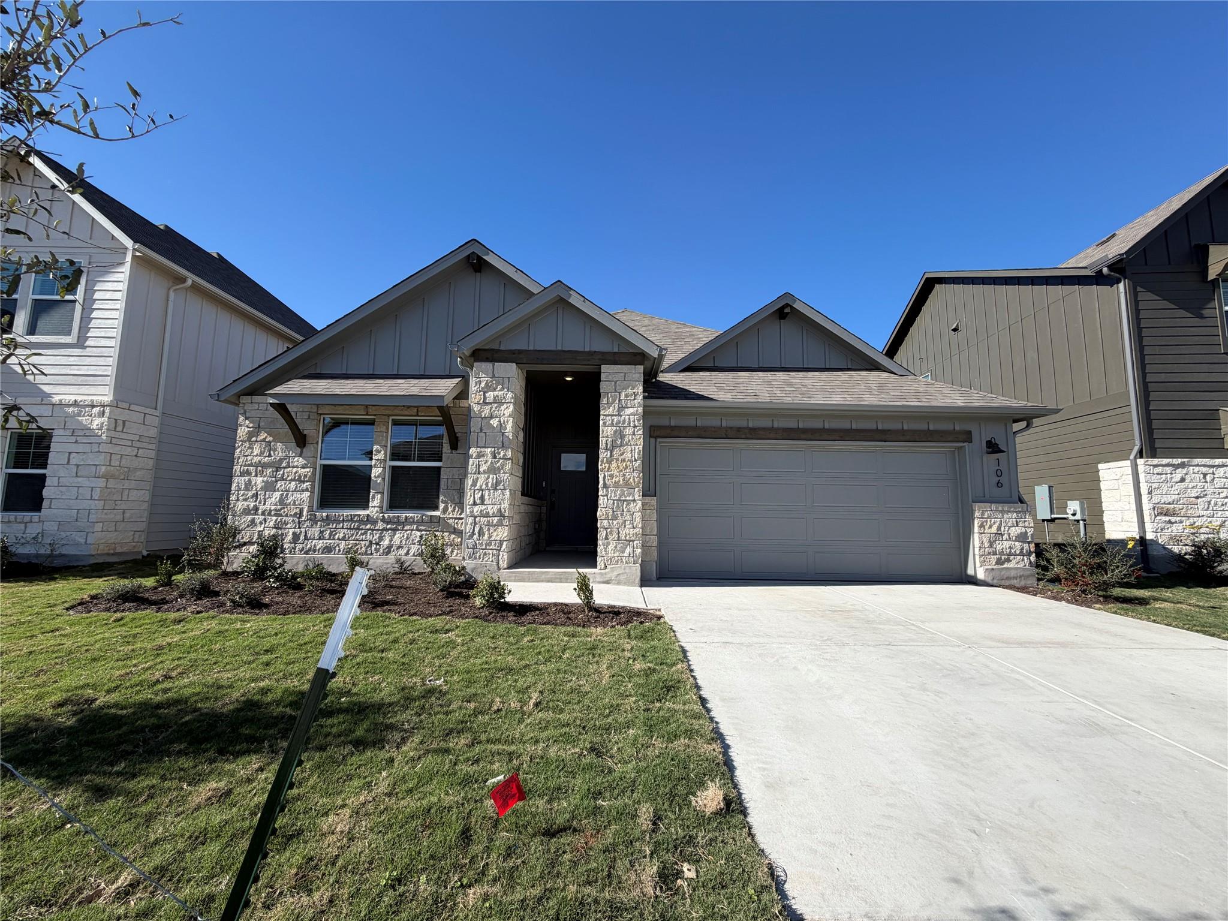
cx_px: 614
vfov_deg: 85.7
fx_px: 497
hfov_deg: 102.1
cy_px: 460
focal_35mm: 14
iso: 25
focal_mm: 2.22
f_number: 2.2
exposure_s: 1/770
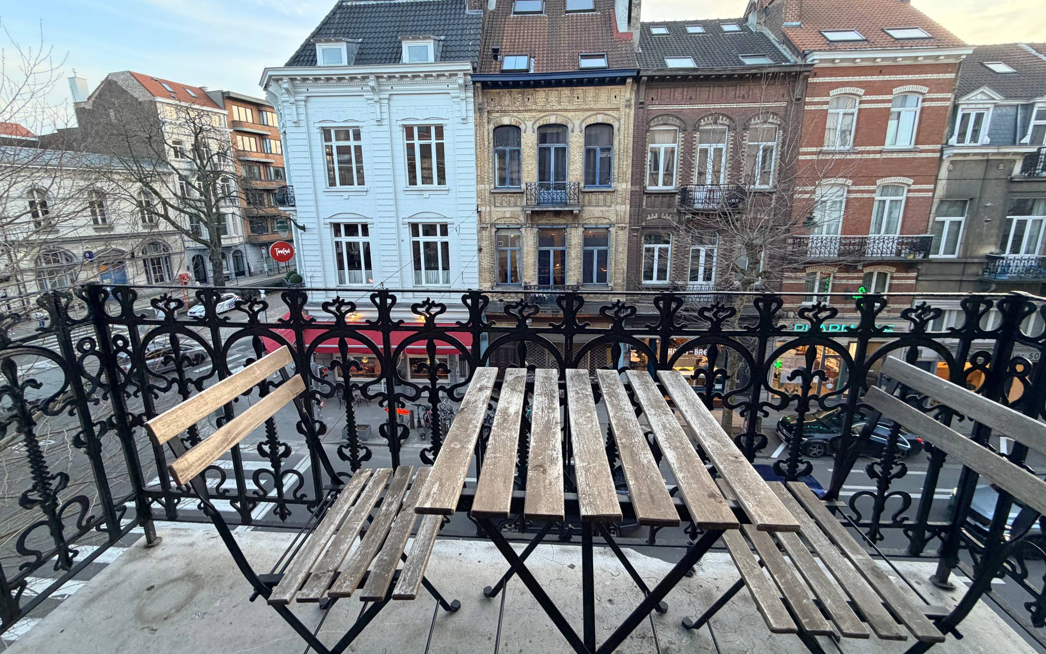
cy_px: 290
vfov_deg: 74.5
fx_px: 428
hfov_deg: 101.5
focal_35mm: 15
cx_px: 528
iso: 160
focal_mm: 2.22
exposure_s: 1/121
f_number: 2.2
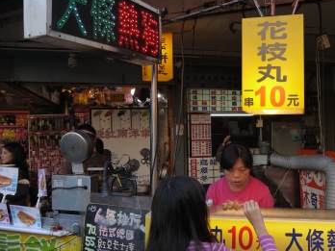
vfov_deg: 39.6
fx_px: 348
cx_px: 215
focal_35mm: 36
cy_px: 136
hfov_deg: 50.7
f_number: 4.5
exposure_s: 1/200
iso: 160
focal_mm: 14
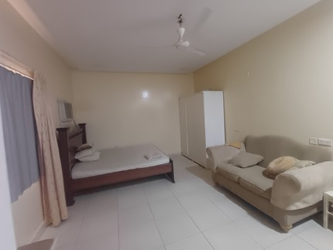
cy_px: 124
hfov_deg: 90.9
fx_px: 164
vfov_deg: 74.8
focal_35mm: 17
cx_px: 176
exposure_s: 1/20
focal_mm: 1.64
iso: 400
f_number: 2.2
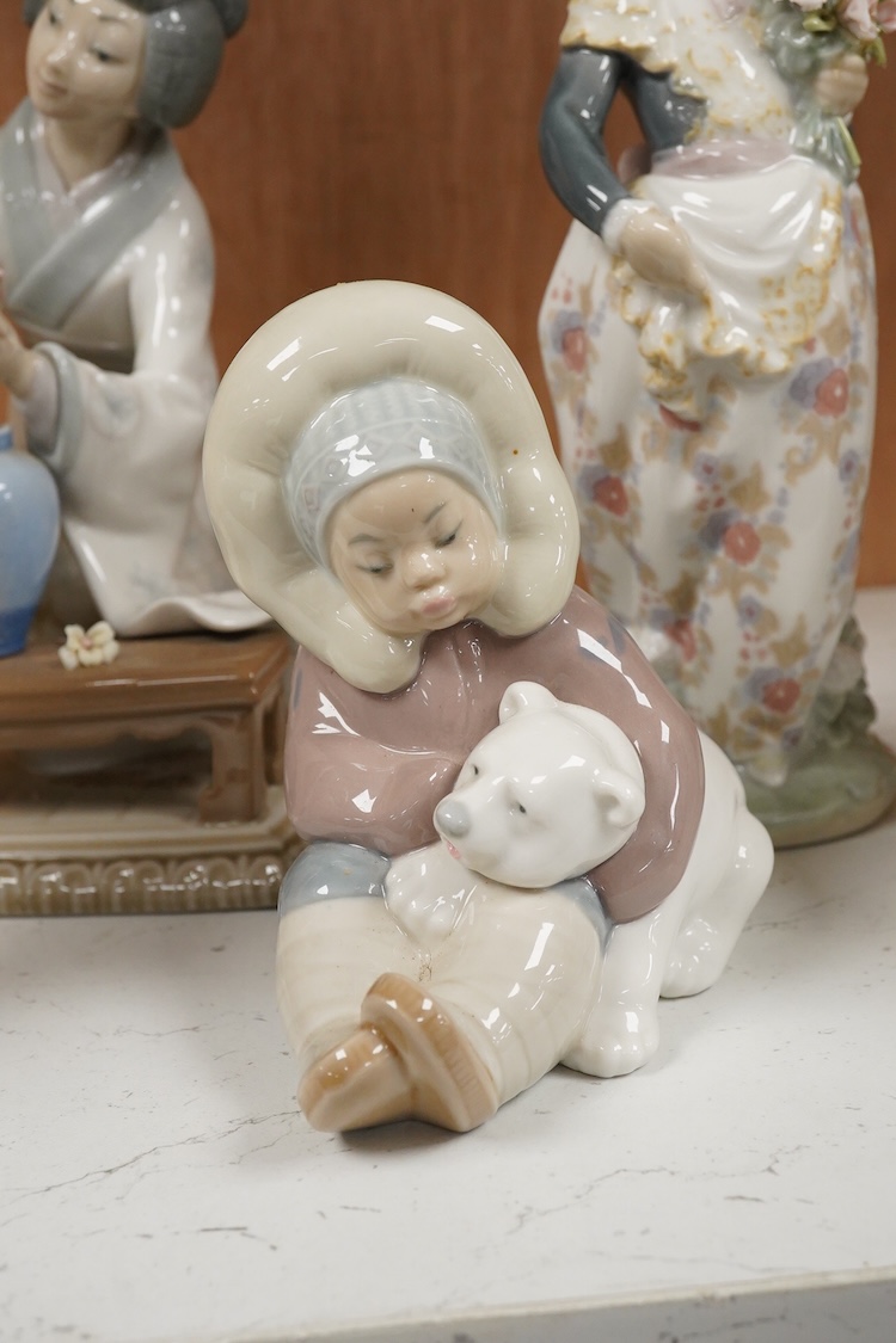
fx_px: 1680
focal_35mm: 45
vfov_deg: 43.6
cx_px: 448
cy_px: 672
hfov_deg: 29.9
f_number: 11
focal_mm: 30
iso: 2500
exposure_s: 1/160
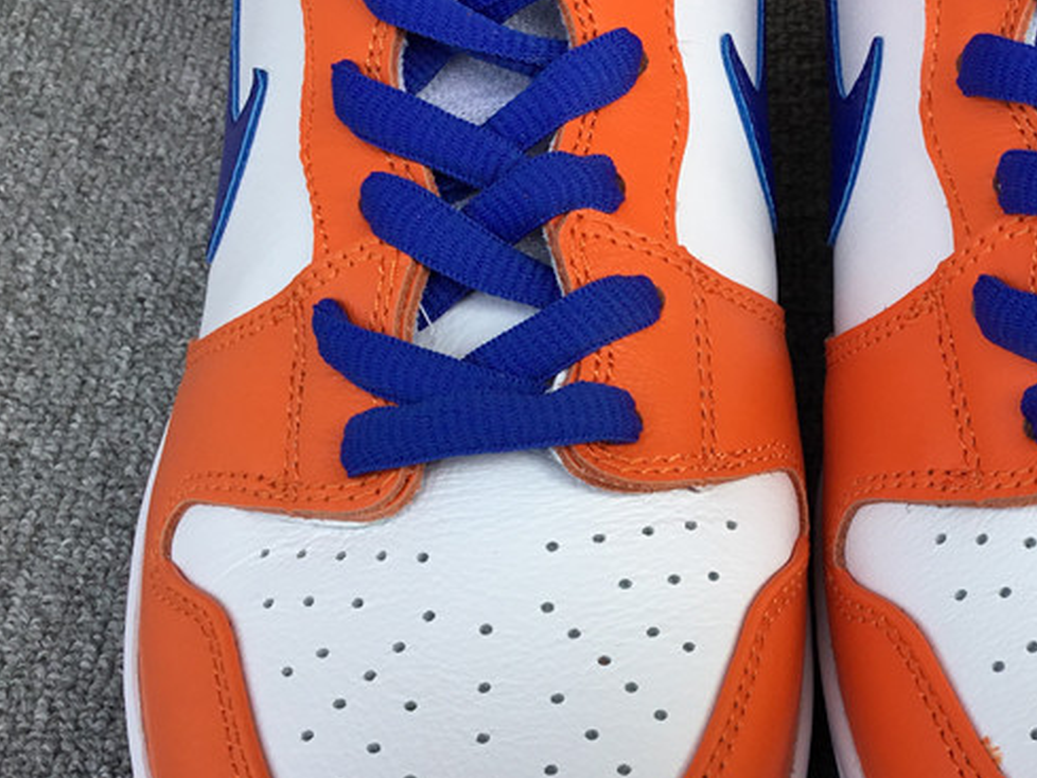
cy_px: 525
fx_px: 1708
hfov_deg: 33.1
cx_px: 776
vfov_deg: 25.5
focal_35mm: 57
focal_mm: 3.3
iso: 25
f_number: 2.4
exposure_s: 1/479
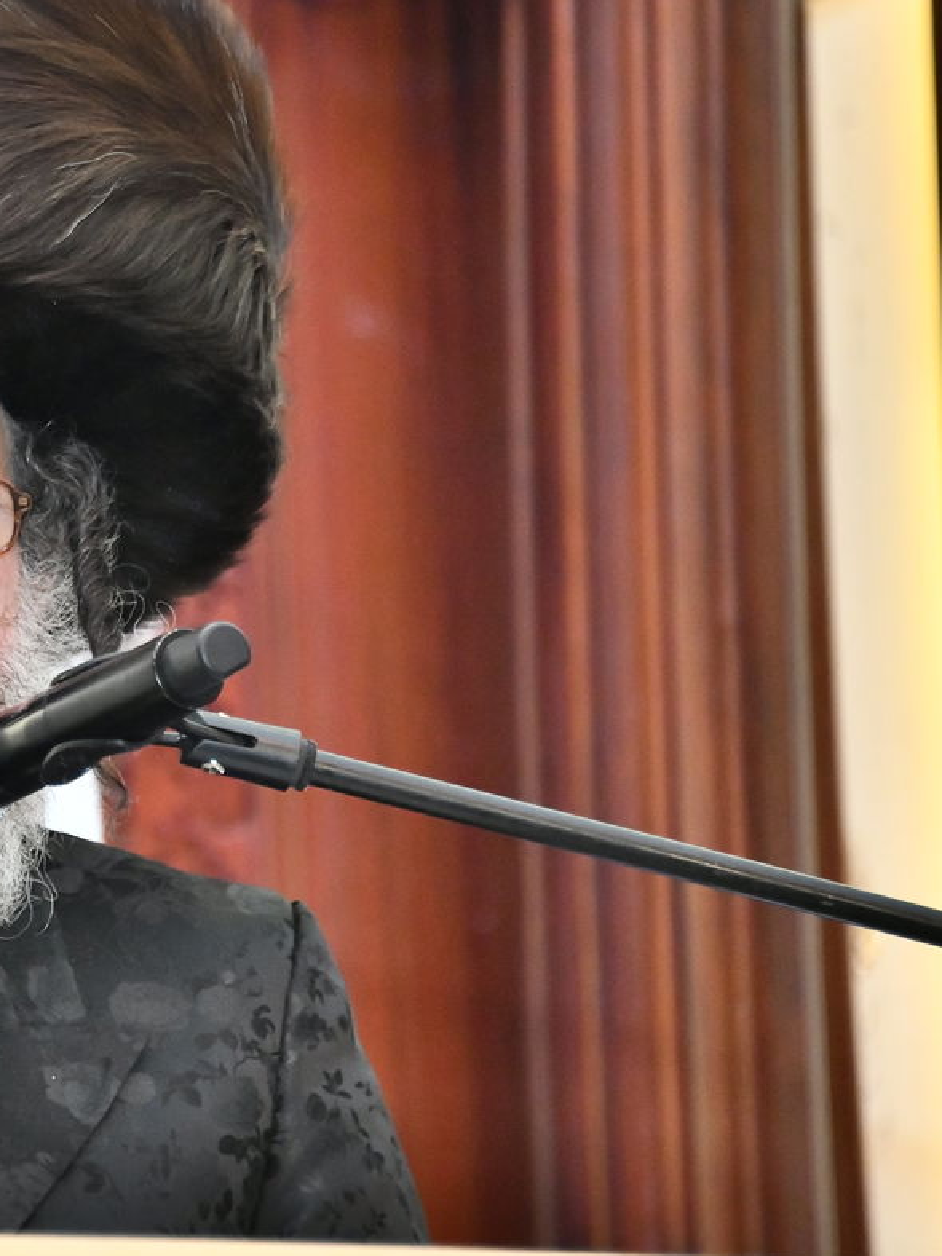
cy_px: 551
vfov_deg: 5.5
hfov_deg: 4.1
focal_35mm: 359
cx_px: -172
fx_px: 13029
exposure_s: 1/100
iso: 4000
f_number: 5.6
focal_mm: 210
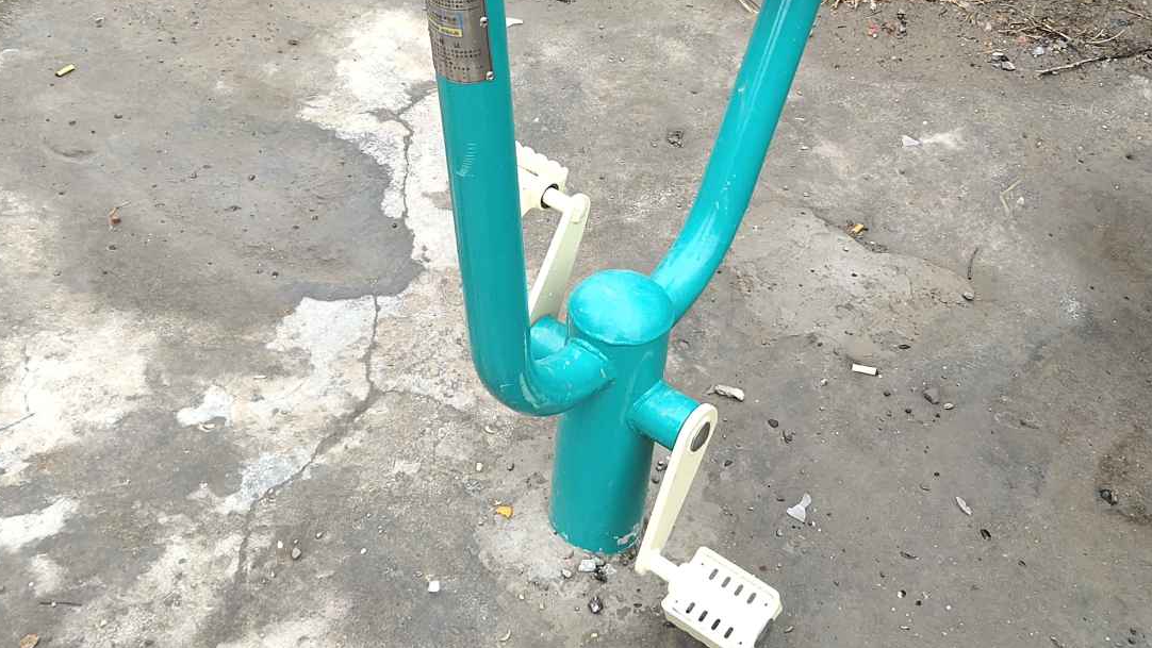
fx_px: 1772
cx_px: 565
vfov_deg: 20.7
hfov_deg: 36.0
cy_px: 207
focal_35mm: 58
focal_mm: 4.35
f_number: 1.79
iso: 133
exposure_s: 1/100
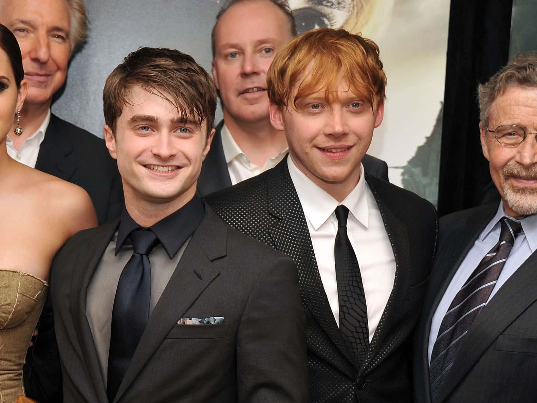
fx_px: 1753
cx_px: 169
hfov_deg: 17.4
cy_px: 269
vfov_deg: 13.1
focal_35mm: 113
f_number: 5.6
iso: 640
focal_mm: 62
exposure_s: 1/80
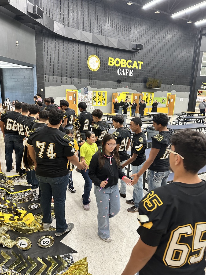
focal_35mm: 24
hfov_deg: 56.8
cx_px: 103
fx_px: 190
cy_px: 138
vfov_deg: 71.6
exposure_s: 1/60
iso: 320
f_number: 1.78
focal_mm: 6.86
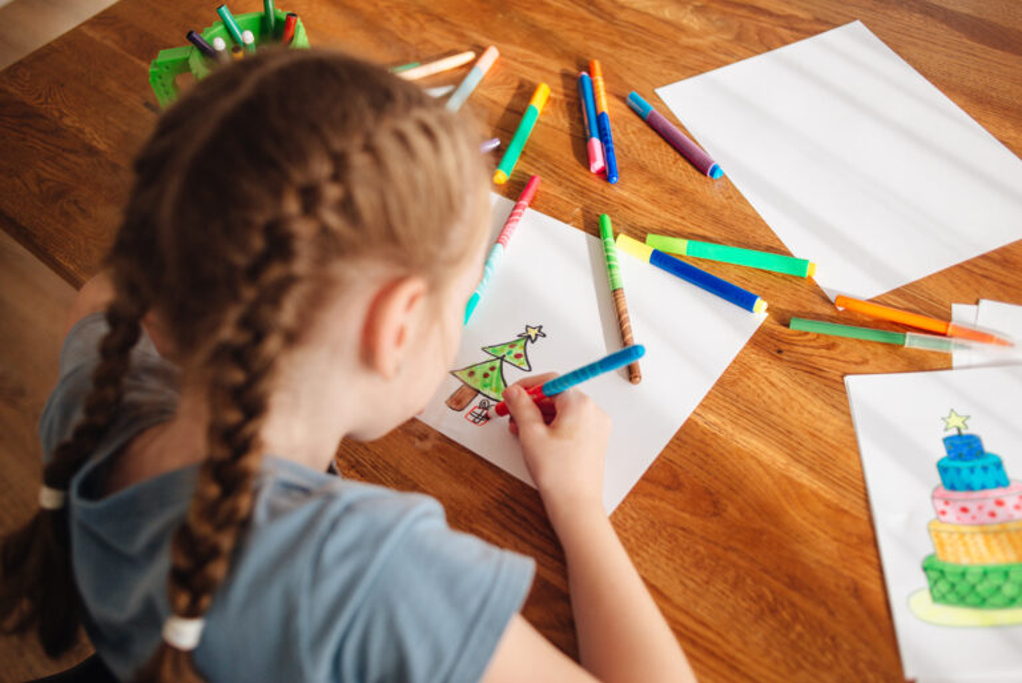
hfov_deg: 54.4
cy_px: 342
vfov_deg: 37.9
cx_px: 511
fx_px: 994
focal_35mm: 35
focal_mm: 35
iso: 160
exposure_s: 1/200
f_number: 2.8
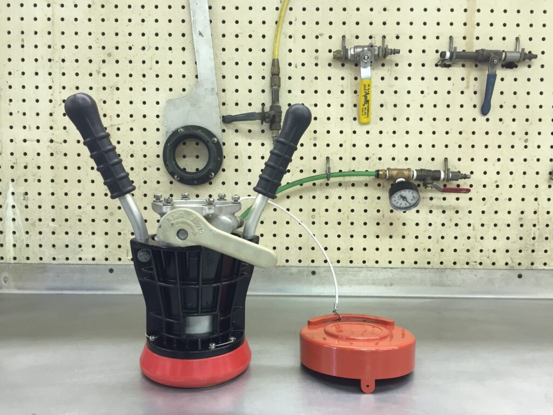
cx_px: 276
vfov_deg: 48.2
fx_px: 463
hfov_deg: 61.7
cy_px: 208
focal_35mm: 29
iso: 64
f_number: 2.2
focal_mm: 4.15
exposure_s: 1/30
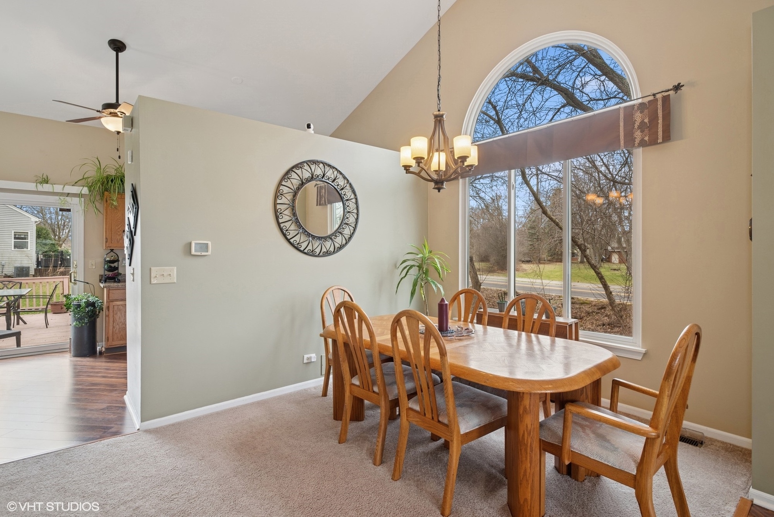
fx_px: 366
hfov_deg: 93.3
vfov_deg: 70.5
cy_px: 258
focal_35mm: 17
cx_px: 387
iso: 200
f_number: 7.1
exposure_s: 1/20
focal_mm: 17
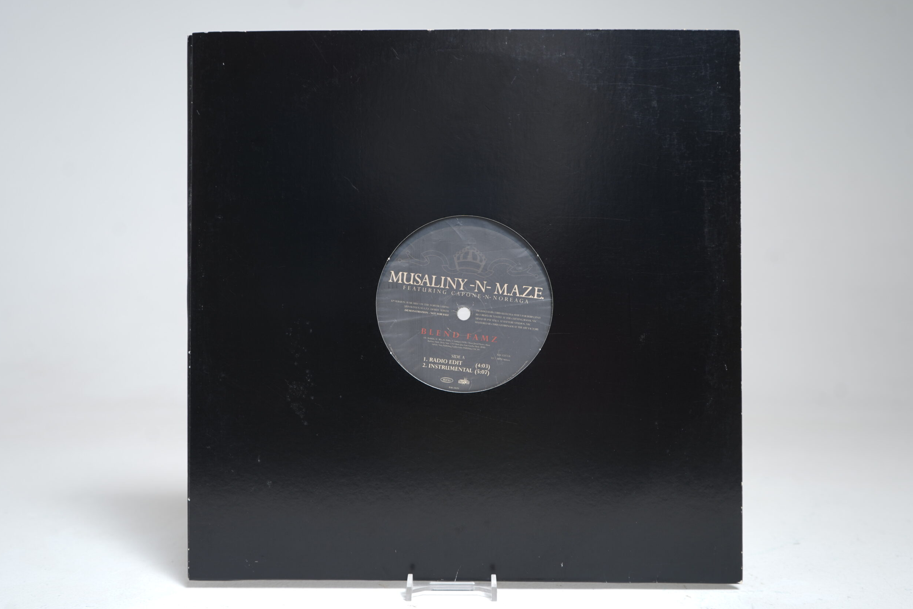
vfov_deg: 42.3
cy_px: 307
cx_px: 456
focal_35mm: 31
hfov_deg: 60.3
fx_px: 786
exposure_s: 1/2.5
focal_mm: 30
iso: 64
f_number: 5
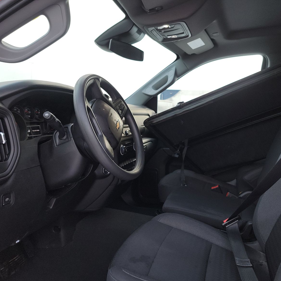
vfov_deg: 55.6
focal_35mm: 29
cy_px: 144
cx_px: 169
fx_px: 266
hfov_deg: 55.2
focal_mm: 6.7
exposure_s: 1/59
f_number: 1.8
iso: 60
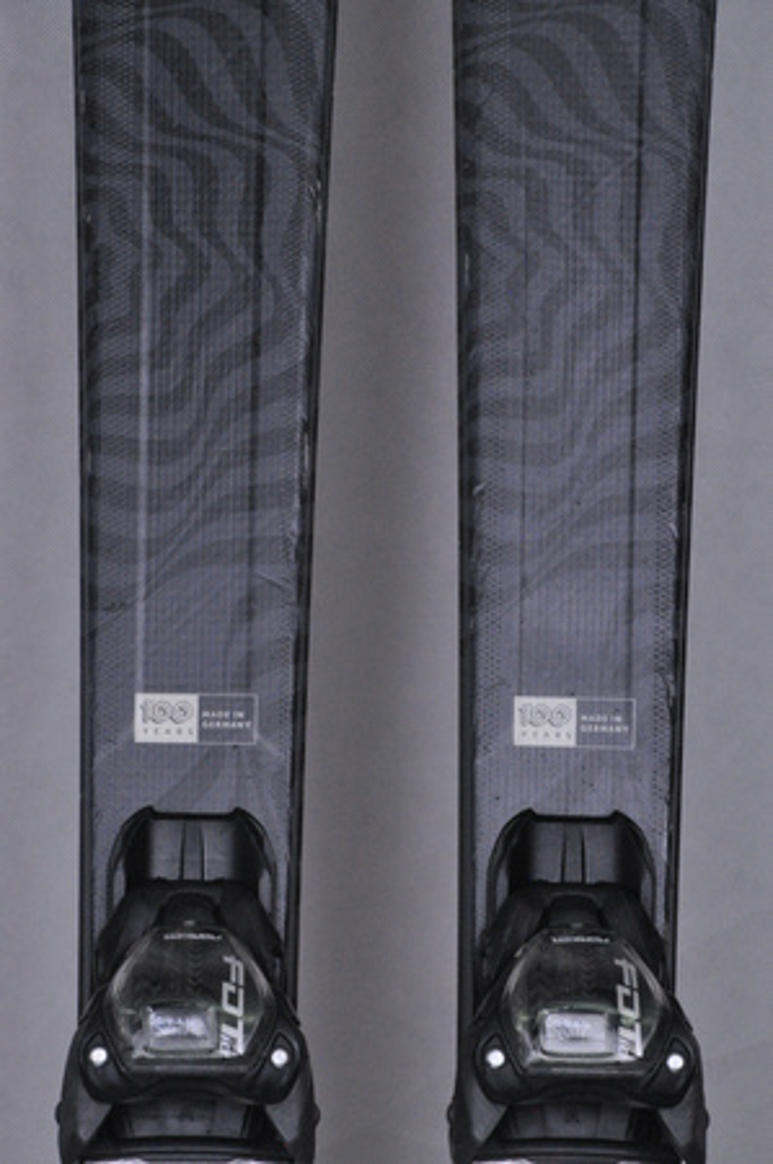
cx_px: 386
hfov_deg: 8.7
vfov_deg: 13.1
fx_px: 5084
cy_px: 582
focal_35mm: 158
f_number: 11
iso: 3200
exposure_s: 1/125
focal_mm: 105
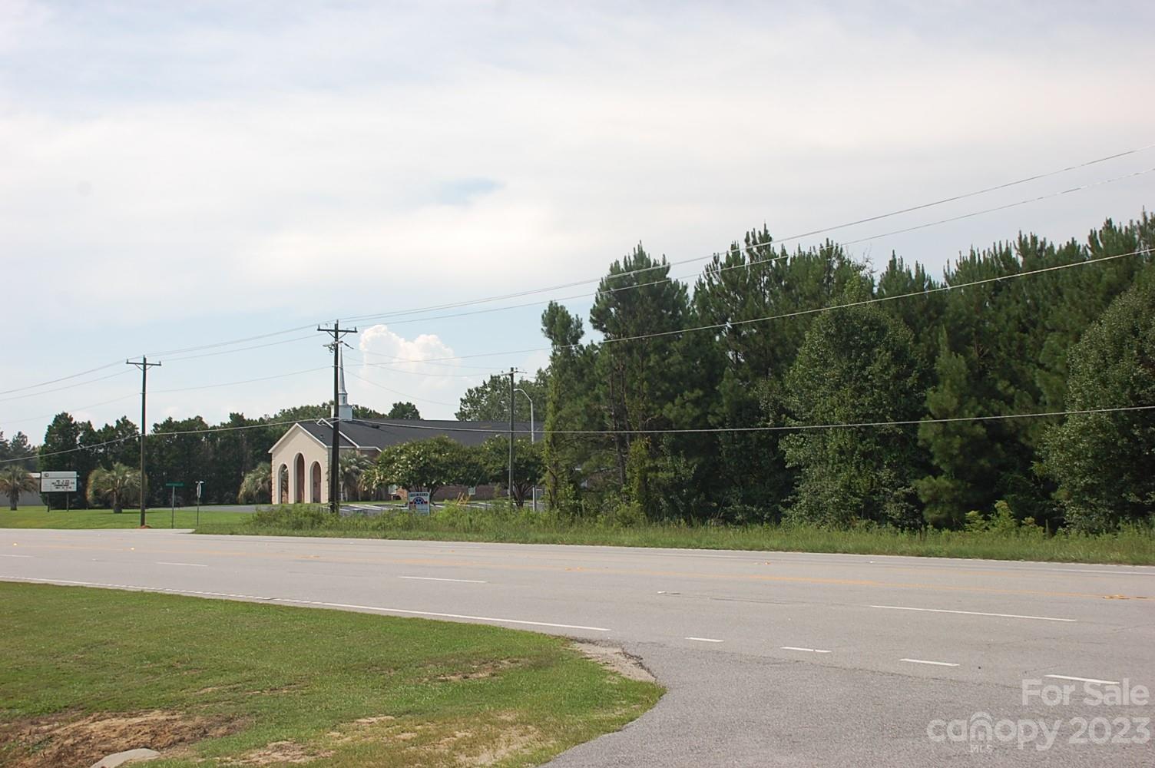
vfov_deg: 28.9
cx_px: 578
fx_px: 1491
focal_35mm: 46
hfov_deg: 42.4
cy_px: 384
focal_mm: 31
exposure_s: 1/500
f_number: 5.6
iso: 200
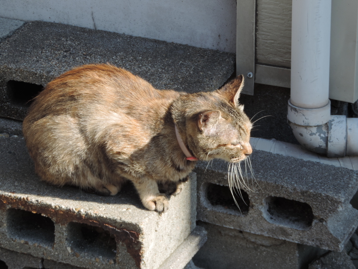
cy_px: 134
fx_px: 1500
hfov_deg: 13.6
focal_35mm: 145
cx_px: 179
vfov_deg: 10.2
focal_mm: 25.8
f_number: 4.4
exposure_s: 1/200
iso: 80
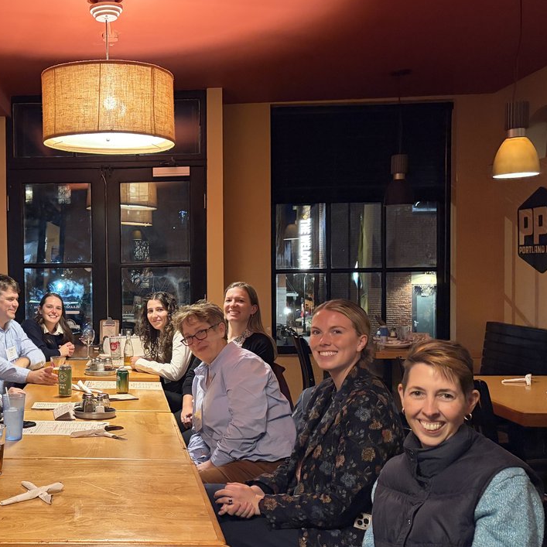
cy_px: 296
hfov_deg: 40.8
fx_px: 697
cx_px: 97
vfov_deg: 42.8
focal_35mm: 39
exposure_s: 1/30
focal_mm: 5.96
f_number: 1.6
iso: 800
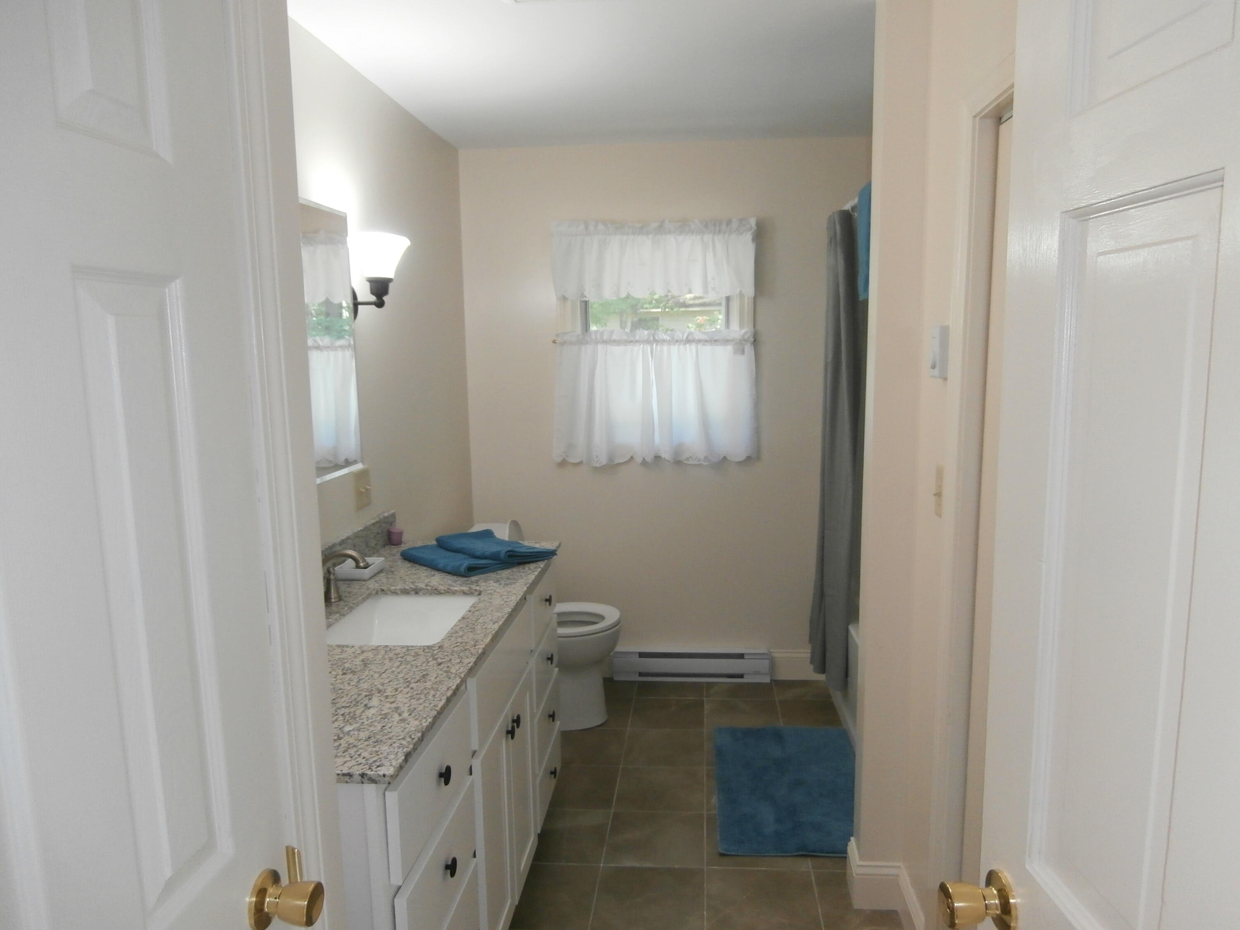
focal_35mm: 24
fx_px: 860
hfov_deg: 71.6
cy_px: 465
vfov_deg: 56.8
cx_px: 620
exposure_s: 1/30
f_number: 3
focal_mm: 4.2
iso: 200
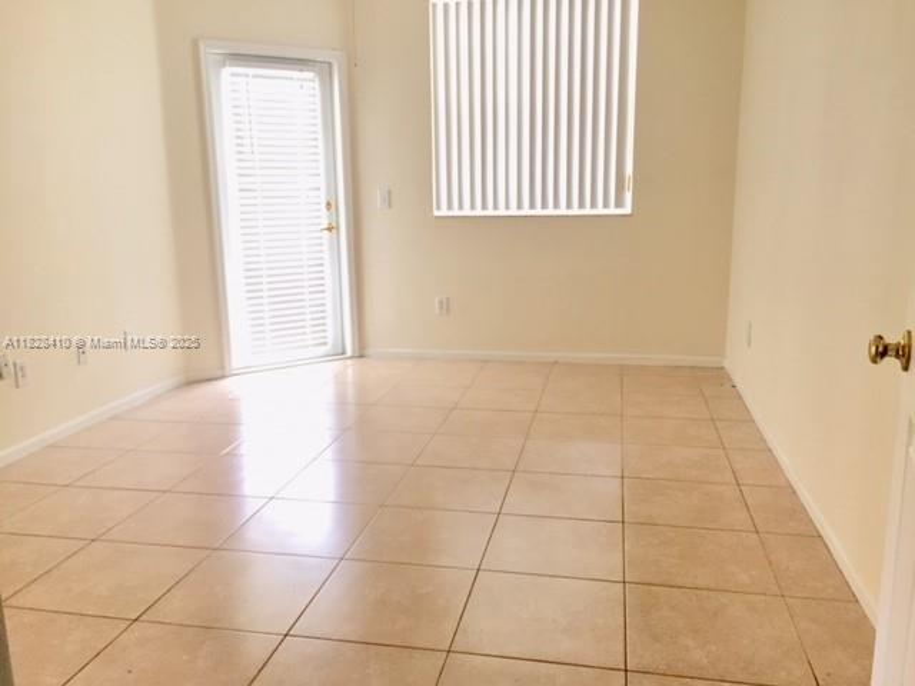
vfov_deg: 48.2
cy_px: 343
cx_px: 458
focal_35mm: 29
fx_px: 767
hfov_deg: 61.7
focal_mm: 4.15
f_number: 2.2
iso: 100
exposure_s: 1/30
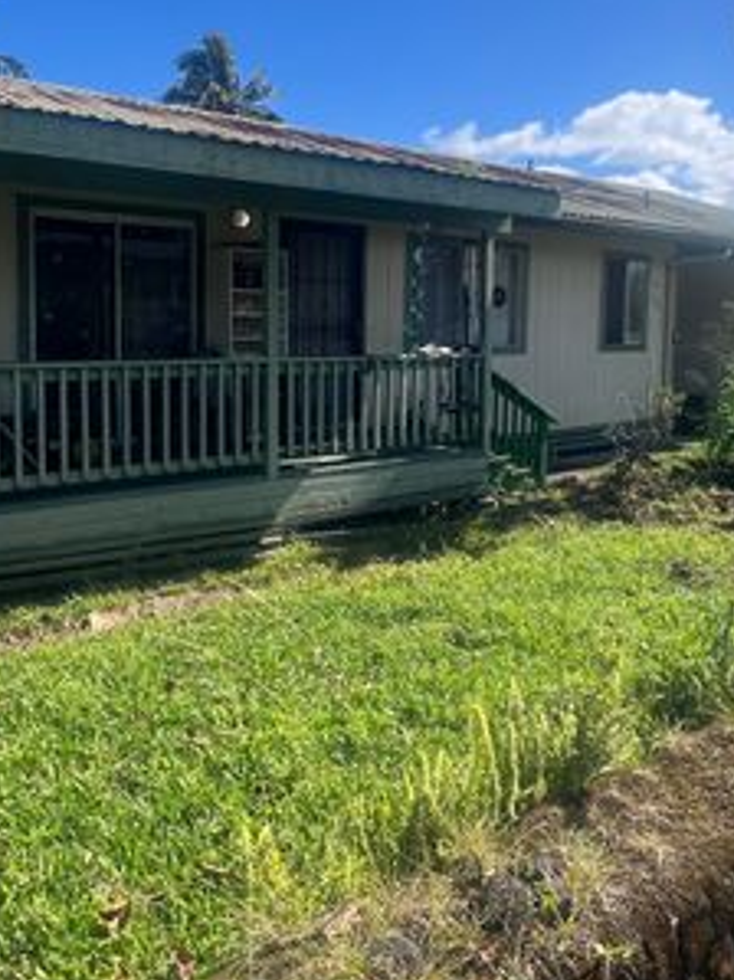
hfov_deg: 48.1
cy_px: 388
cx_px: 410
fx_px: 820
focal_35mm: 29
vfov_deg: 61.1
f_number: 1.8
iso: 32
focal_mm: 1.57
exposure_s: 1/1014
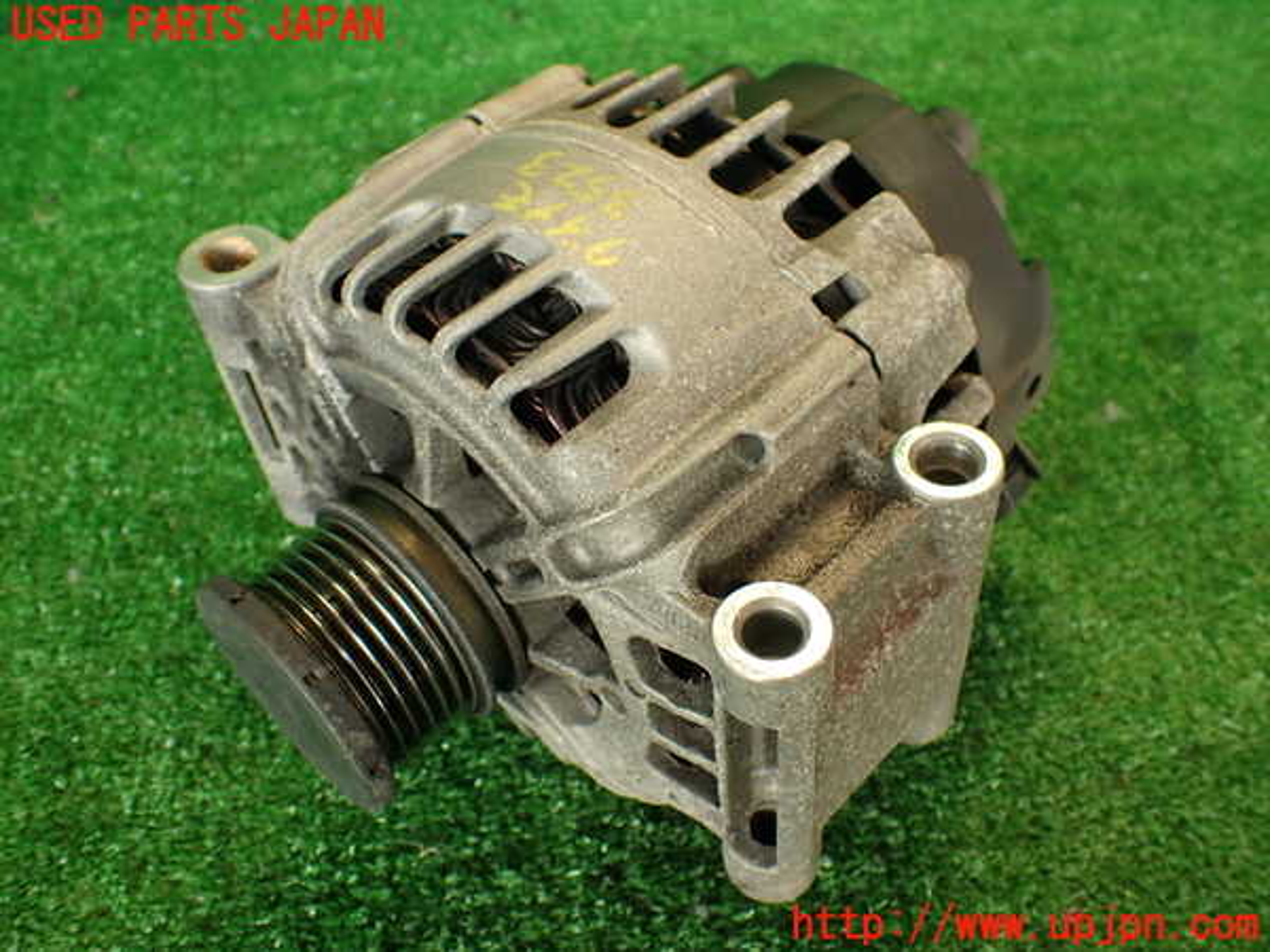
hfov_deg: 56.8
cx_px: 635
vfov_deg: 44.2
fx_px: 1174
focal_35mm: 32
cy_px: 476
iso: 200
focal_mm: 5.79
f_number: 2.4
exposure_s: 1/40
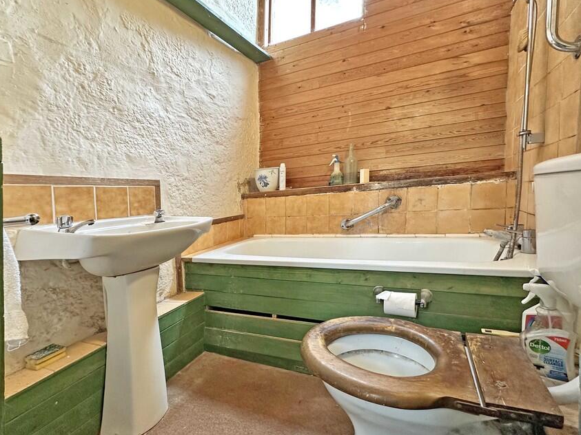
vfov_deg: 74.3
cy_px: 249
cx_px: 292
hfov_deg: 91.0
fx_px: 285
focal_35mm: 17
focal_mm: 2.22
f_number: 2.2
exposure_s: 1/50
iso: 250
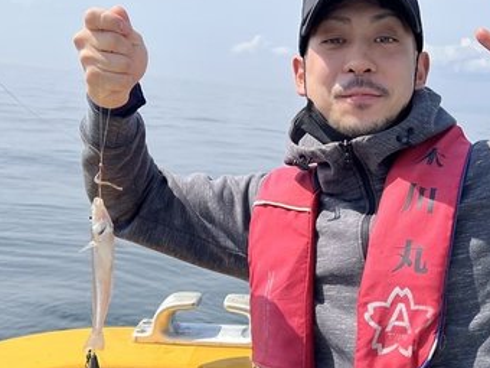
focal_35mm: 49
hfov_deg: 38.6
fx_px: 694
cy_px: 165
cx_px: 318
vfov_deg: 29.7
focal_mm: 5.7
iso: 50
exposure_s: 1/4630
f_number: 1.5
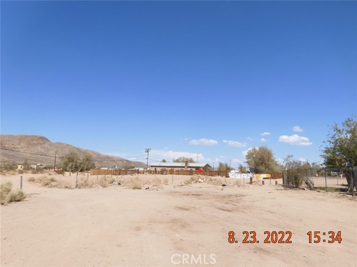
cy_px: 134
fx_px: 248
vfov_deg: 56.8
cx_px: 178
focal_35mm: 24
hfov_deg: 71.6
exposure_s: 1/2000
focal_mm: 4.3
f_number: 3.4
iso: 100
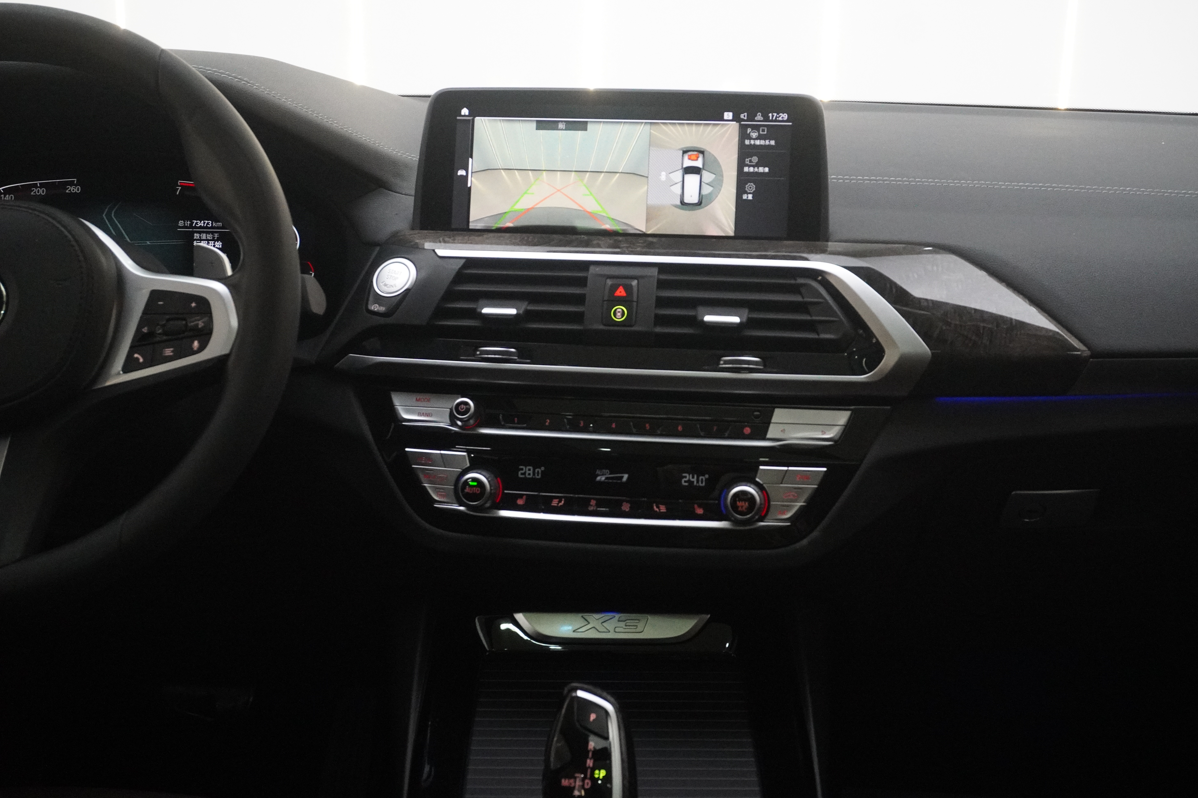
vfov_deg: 32.2
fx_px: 1381
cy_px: 394
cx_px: 614
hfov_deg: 46.9
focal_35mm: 42
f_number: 6.3
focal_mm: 27
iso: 6400
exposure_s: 1/80
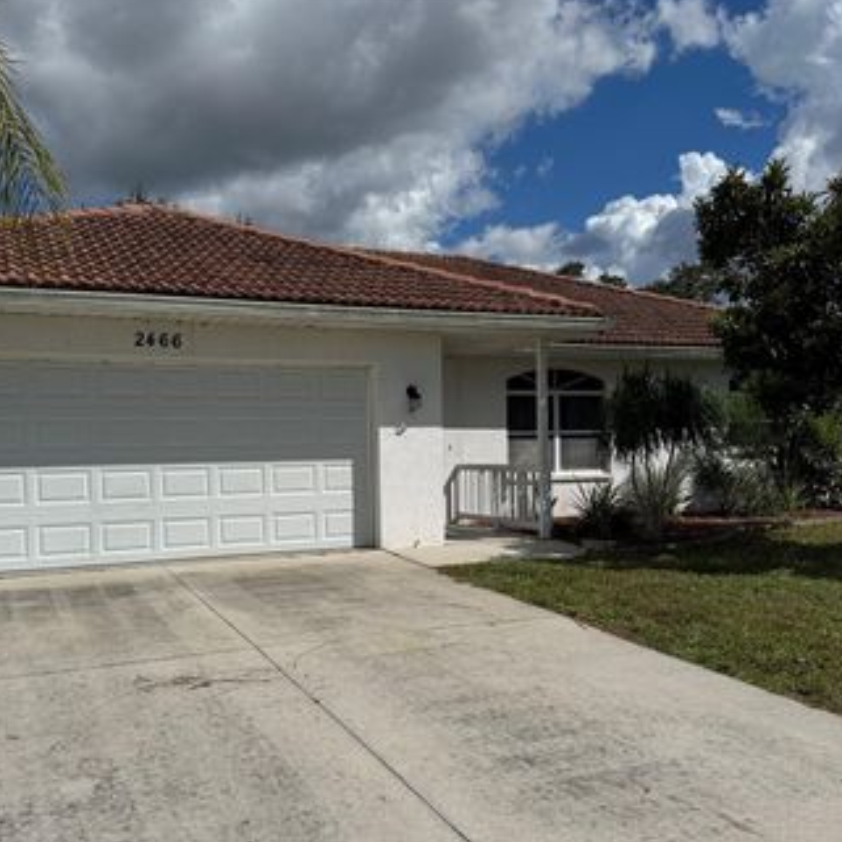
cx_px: 391
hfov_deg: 49.7
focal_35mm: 33
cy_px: 473
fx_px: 908
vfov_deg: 49.6
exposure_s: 1/12346
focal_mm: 6.76
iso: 80
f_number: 1.78
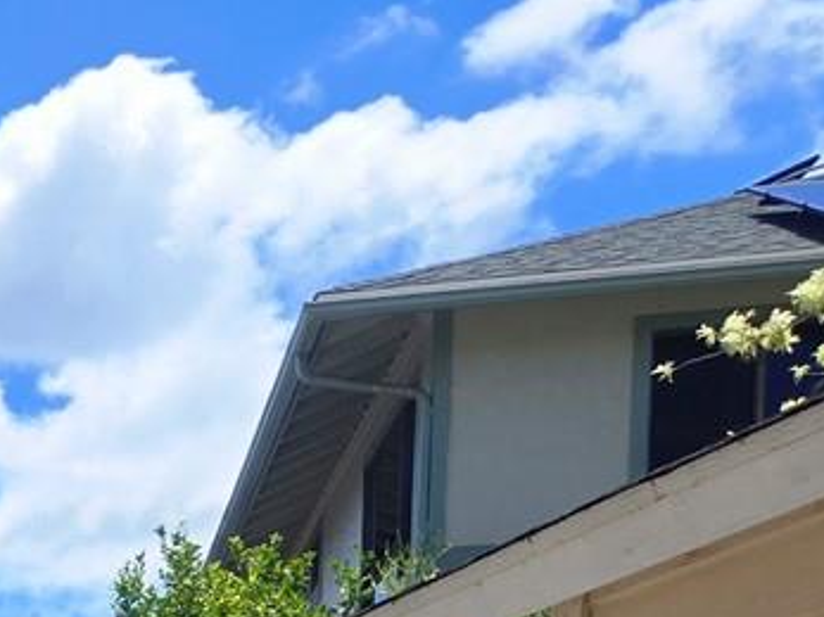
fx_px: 2522
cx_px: -729
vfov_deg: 12.2
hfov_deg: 15.5
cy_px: 1270
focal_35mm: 106
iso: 25
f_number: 1.8
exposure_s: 1/1501
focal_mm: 5.4
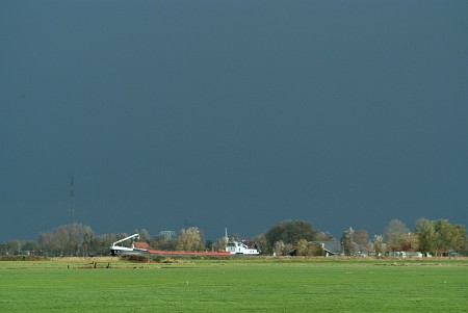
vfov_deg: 6.8
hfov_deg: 10.1
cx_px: 234
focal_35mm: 203
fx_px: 2642
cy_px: 156
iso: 400
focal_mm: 135
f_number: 5.6
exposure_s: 1/1000
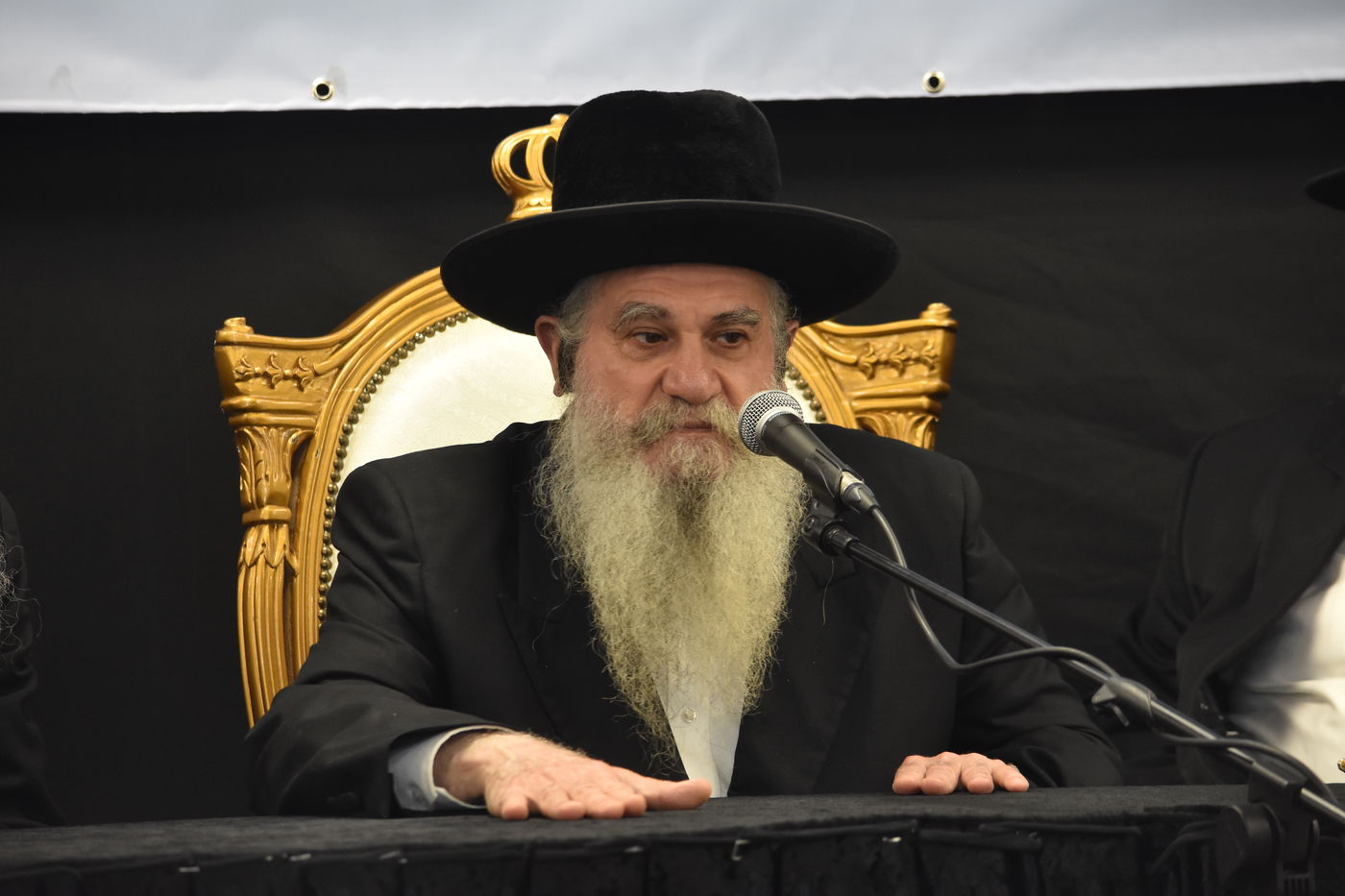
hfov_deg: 8.3
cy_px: 448
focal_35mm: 248
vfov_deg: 5.6
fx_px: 9245
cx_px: 672
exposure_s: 1/80
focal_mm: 165
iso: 1600
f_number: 5.6
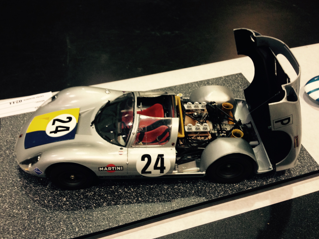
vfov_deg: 39.7
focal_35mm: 36
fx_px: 332
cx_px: 155
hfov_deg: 51.3
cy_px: 119
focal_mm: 4.28
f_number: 2.4
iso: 100
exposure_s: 1/20
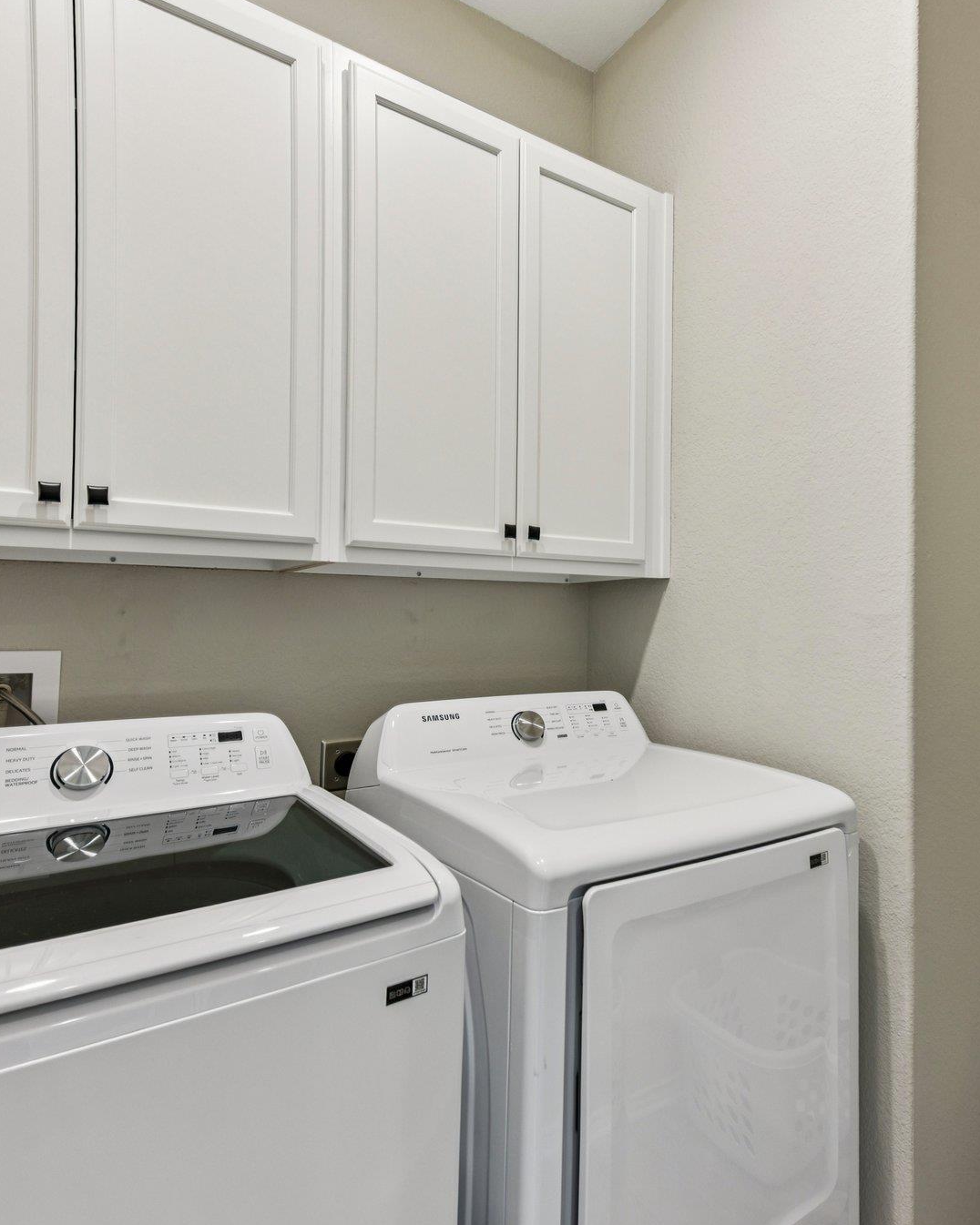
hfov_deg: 67.7
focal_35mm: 20
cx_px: 562
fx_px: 725
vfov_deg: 80.4
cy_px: 618
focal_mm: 14
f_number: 8
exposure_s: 1/8
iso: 250
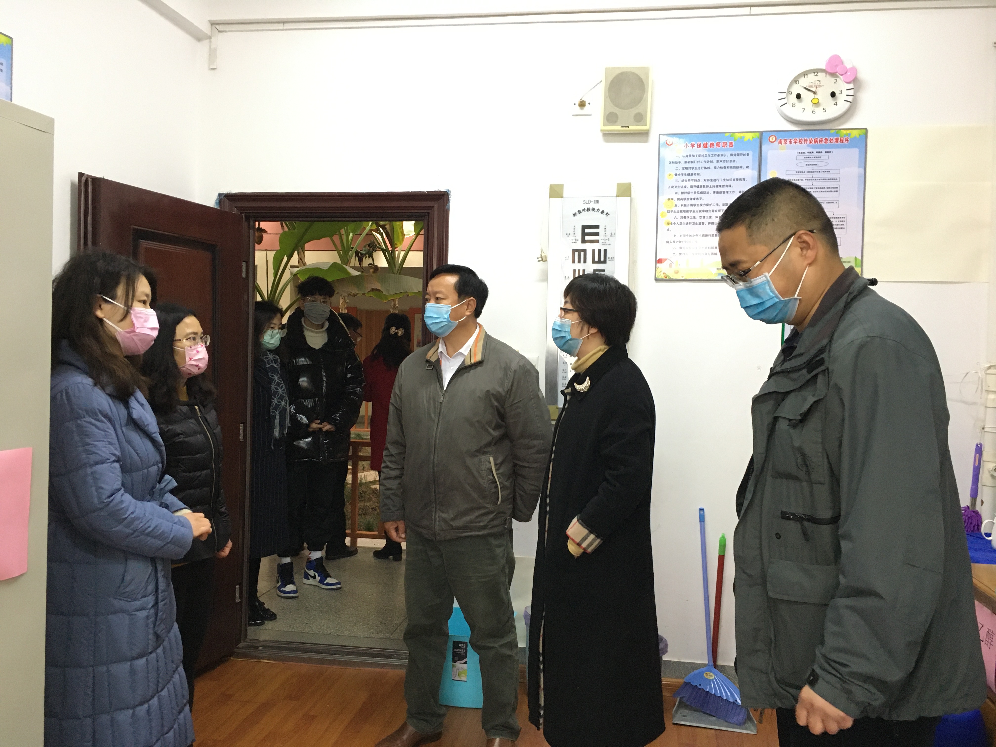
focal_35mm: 29
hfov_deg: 61.7
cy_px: 374
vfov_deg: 48.2
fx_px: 834
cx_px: 498
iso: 250
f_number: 2.2
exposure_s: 1/33
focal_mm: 4.15
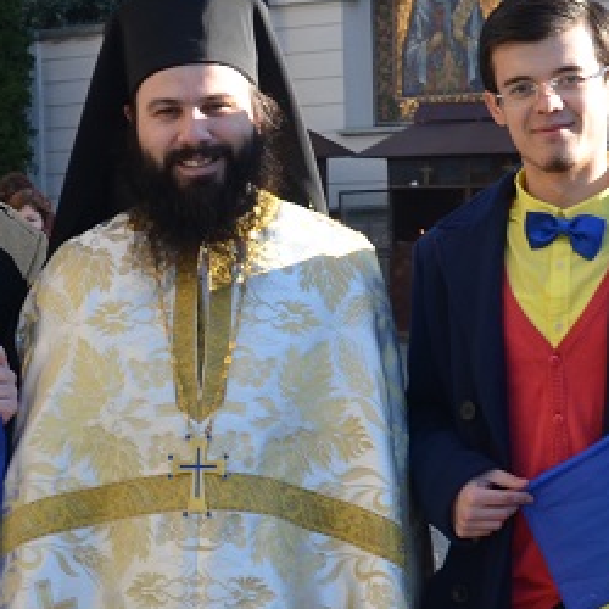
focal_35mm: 110
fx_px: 2189
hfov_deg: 15.7
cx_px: 80
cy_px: 512
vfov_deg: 15.7
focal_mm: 18
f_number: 6.3
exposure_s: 1/160
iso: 200
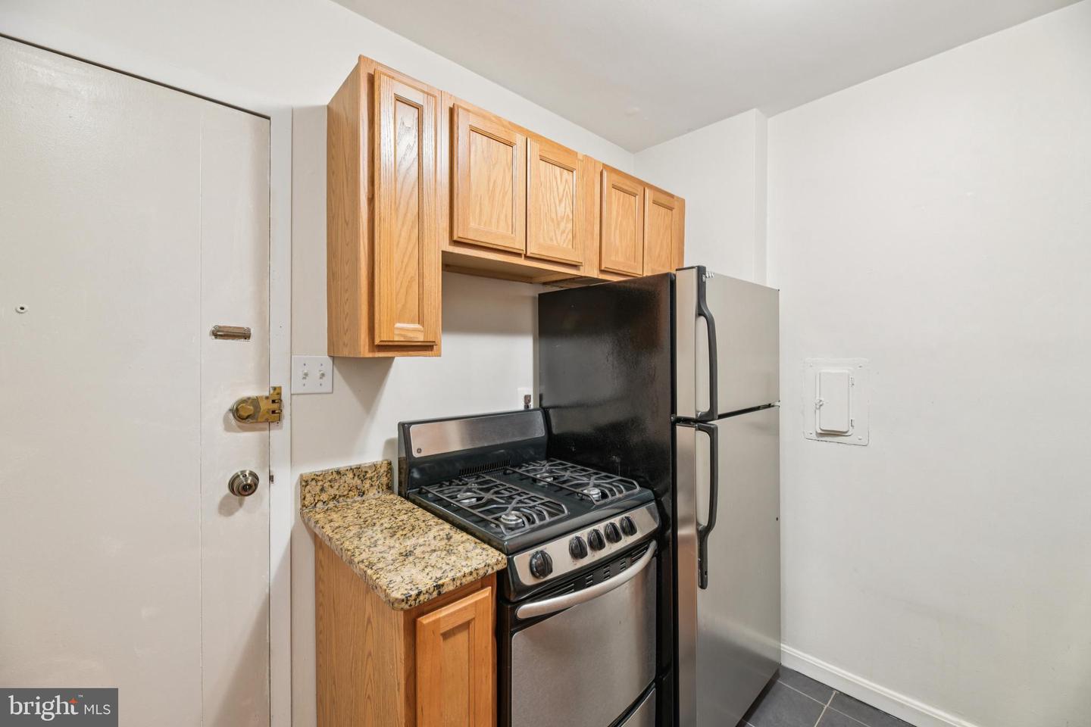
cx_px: 546
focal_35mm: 14
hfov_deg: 104.3
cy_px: 364
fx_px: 424
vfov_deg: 81.2
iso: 400
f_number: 8
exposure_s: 1/5
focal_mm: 14
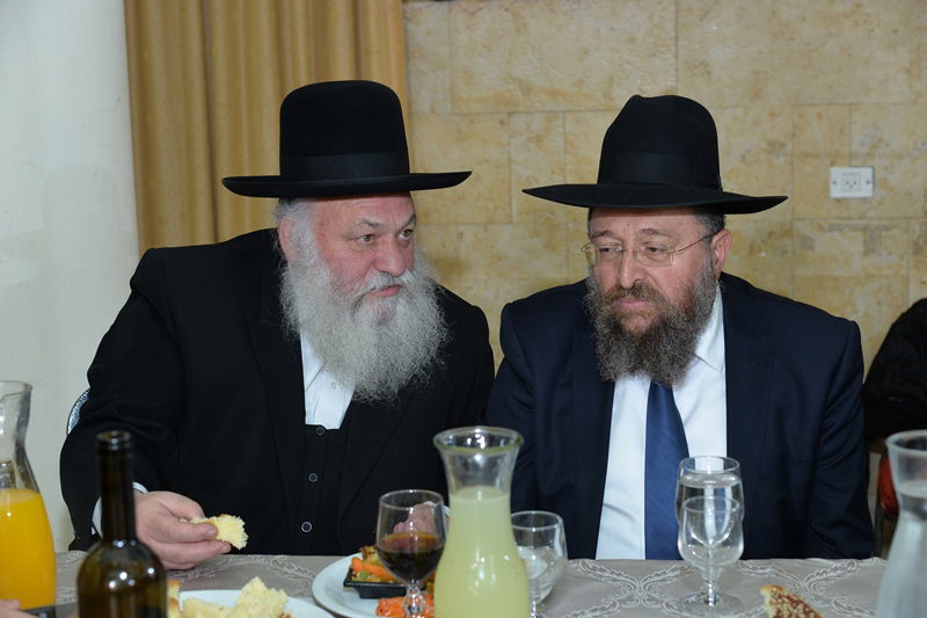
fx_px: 1673
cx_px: 464
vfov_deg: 20.9
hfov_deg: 31.0
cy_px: 309
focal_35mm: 65
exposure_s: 1/125
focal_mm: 65
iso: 800
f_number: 5.6
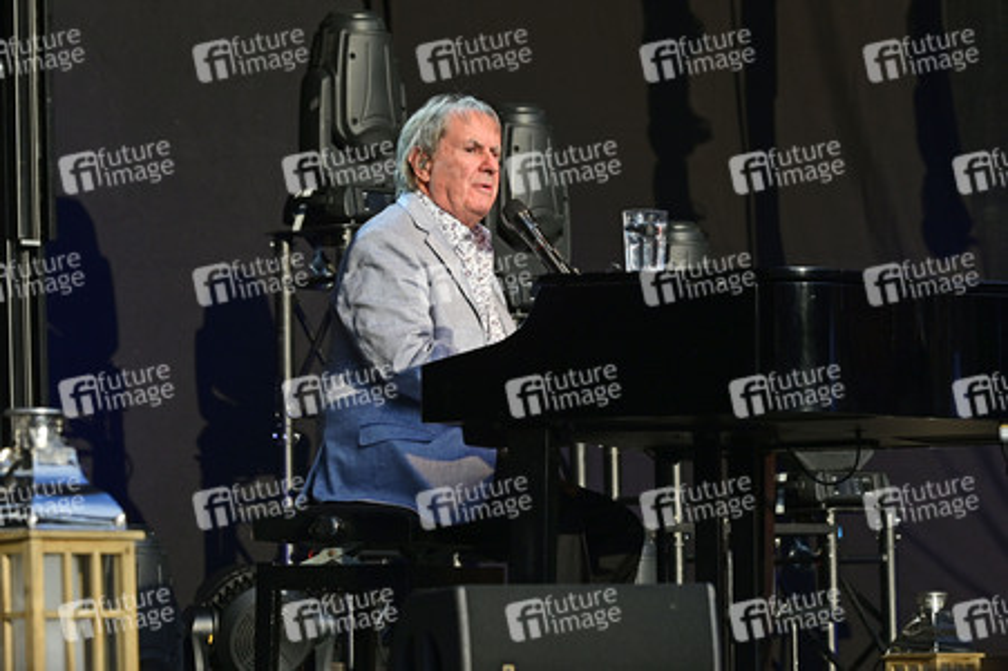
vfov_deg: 7.8
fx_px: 4896
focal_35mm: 175
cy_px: 336
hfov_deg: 11.8
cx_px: 504
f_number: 8
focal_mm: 175
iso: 250
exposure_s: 1/400
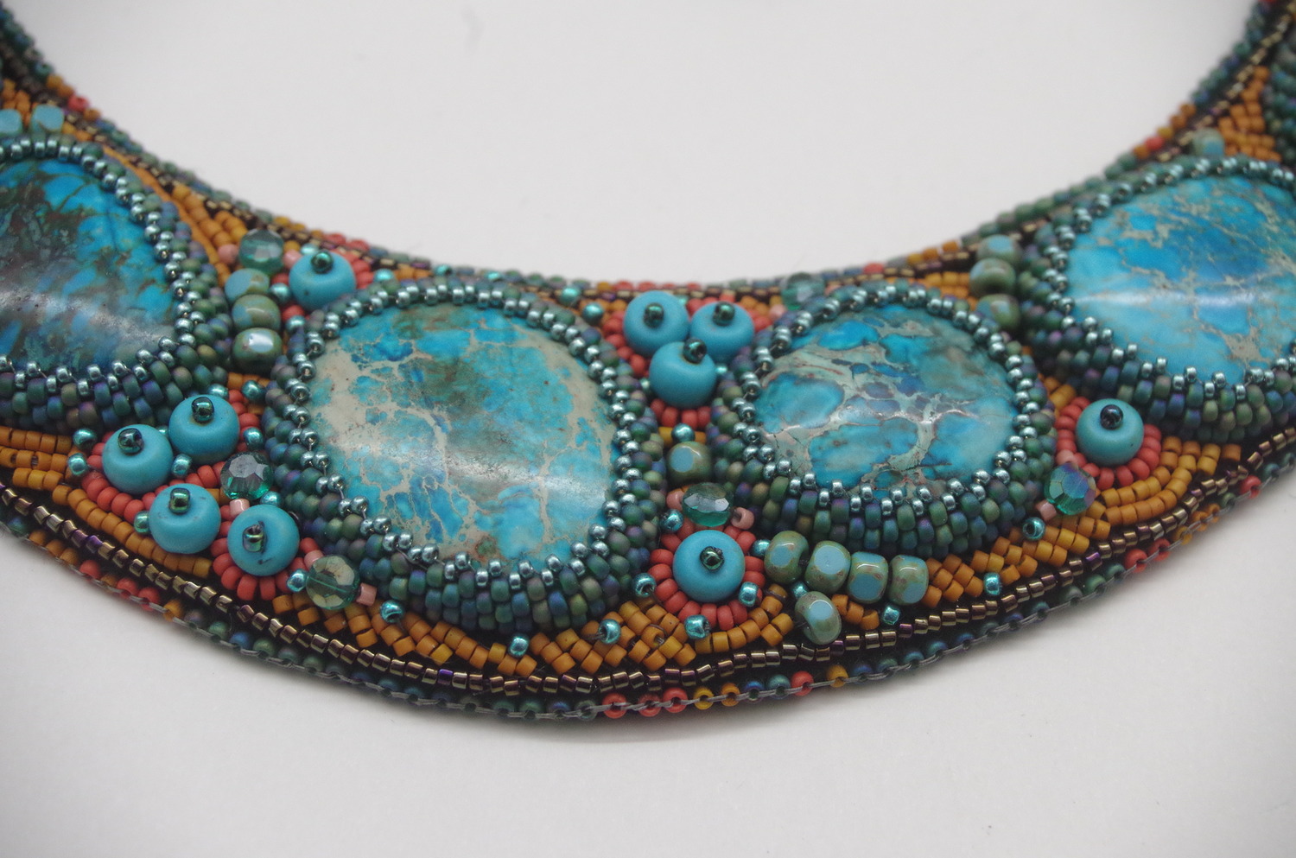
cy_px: 429
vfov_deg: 18.1
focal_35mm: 75
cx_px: 648
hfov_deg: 27.0
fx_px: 2694
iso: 2500
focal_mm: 50
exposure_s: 1/100
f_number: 8
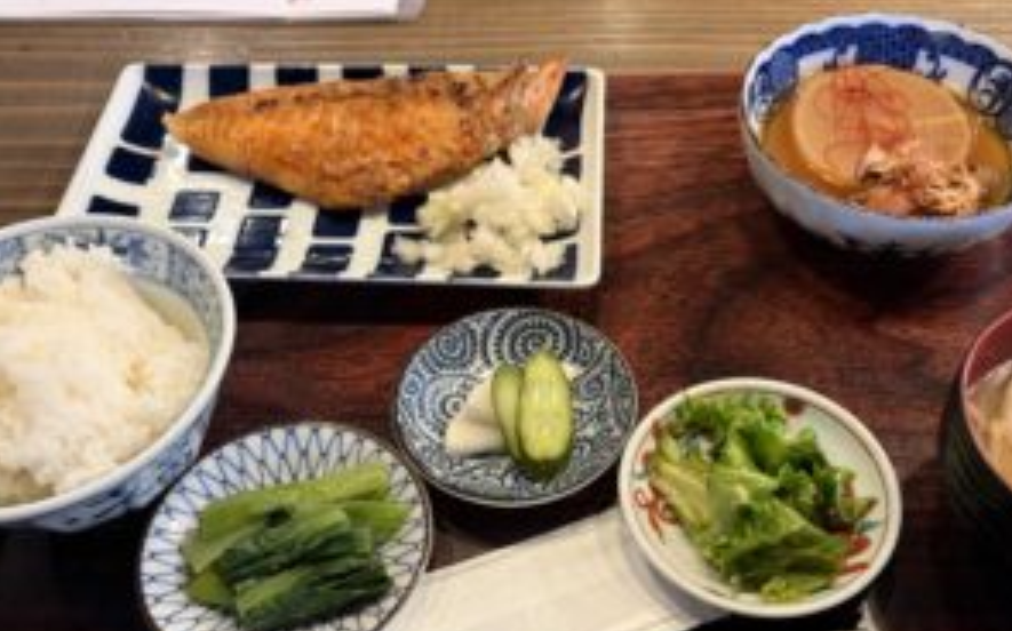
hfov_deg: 55.1
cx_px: 578
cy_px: 396
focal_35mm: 35
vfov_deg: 36.0
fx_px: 965
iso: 250
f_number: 1.6
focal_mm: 5.96
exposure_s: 1/50
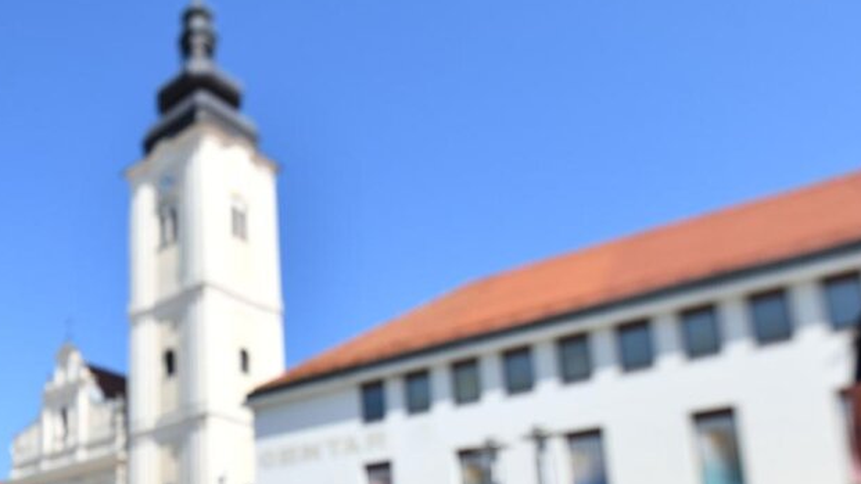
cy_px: 498
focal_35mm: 34
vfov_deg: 31.7
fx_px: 776
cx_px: 121
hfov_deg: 52.5
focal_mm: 16
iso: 64
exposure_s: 1/400
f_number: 5.6
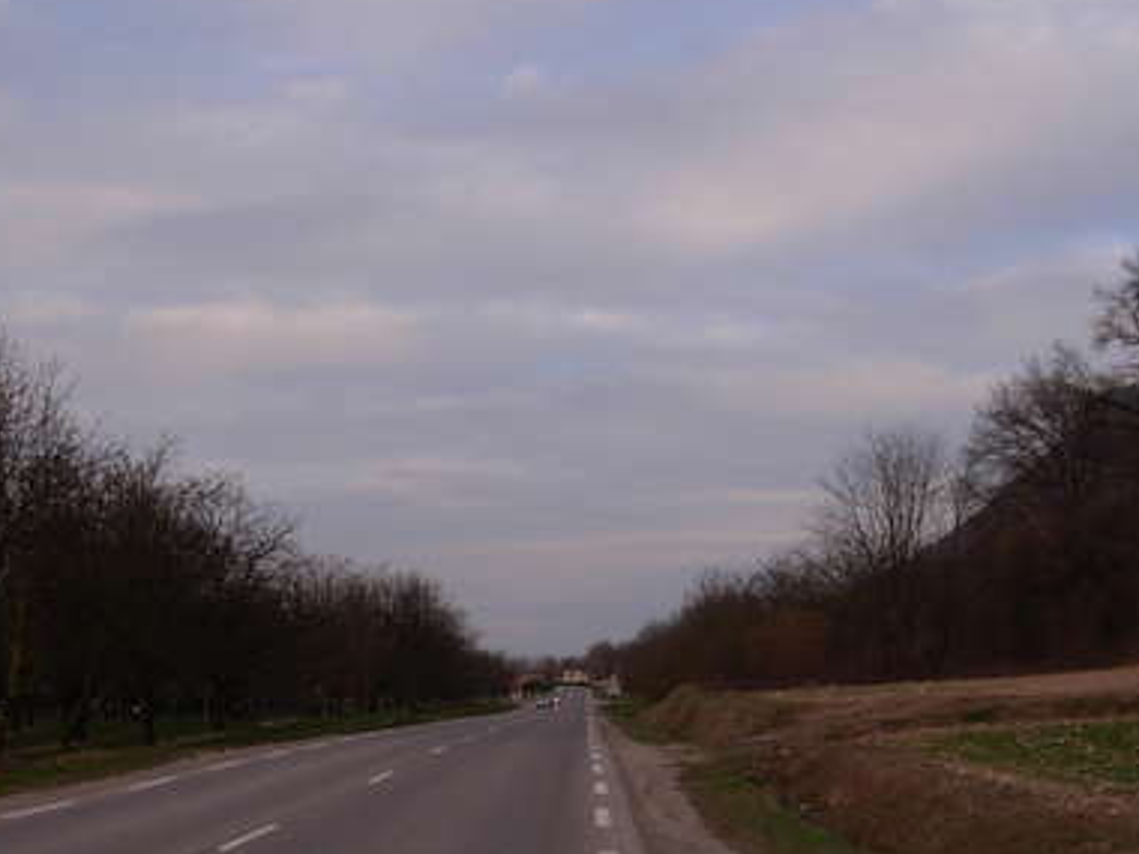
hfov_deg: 32.2
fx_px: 1974
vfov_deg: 24.3
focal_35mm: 60
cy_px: 581
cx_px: 525
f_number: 2.9
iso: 79
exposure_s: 1/152
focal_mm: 6.3
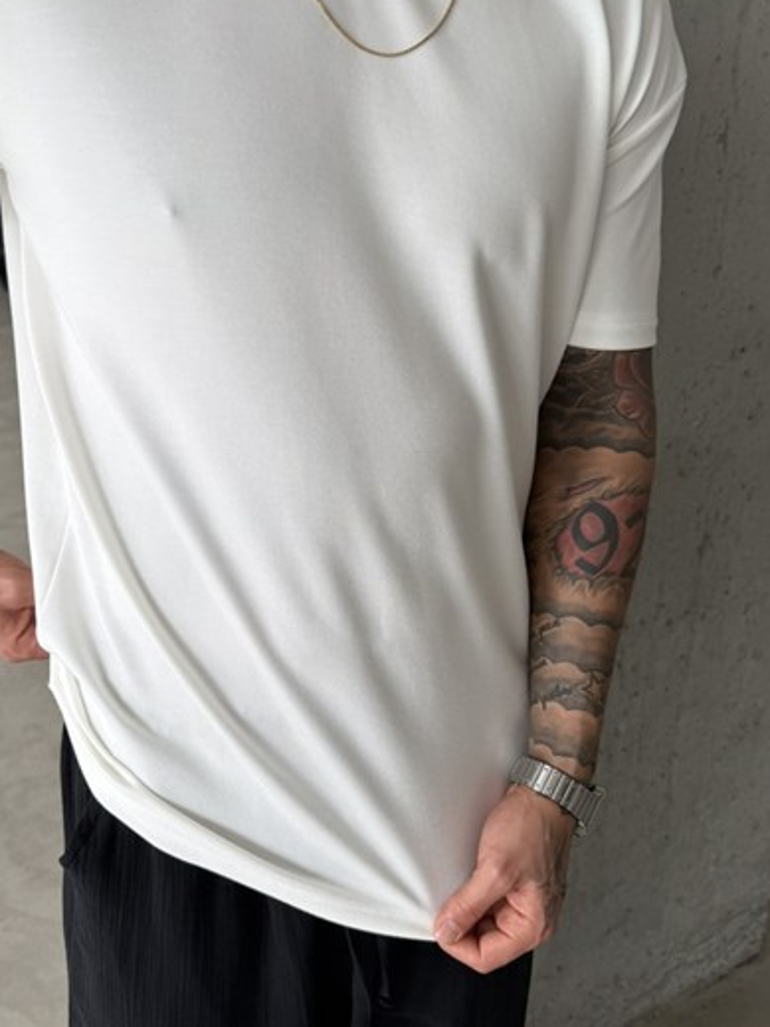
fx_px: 1098
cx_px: 293
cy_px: 485
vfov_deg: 50.1
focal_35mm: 37
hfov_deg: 38.4
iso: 80
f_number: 1.78
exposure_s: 1/649
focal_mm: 6.76
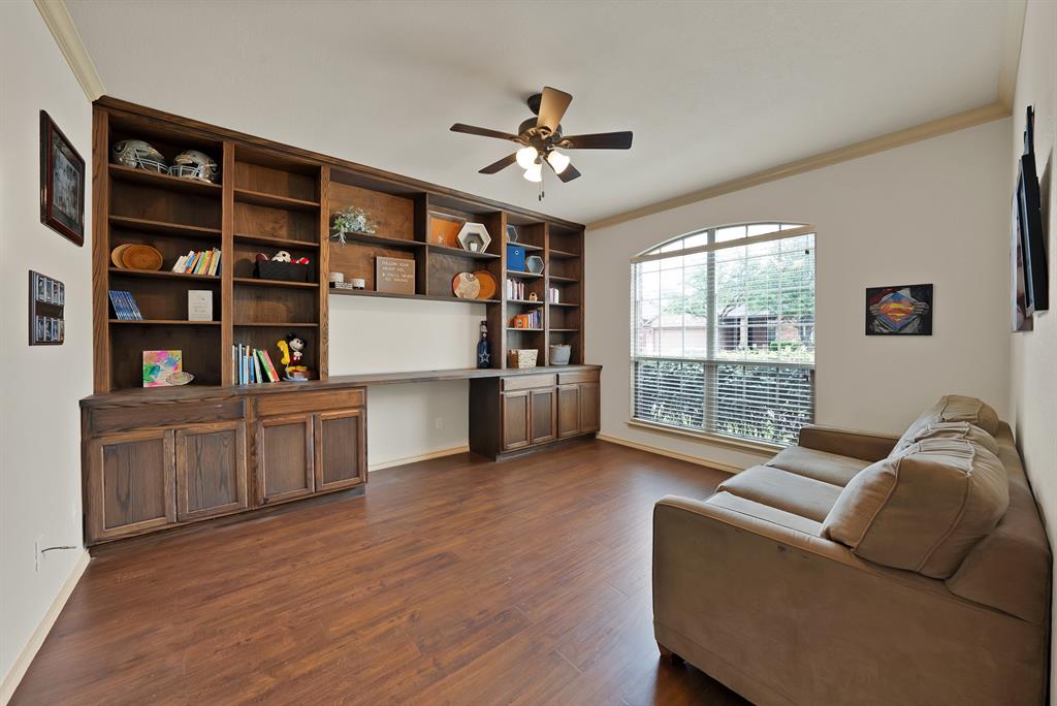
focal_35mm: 12
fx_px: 353
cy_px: 353
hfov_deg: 112.6
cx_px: 528
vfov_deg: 90.1
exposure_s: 1/3
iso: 640
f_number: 9
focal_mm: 12
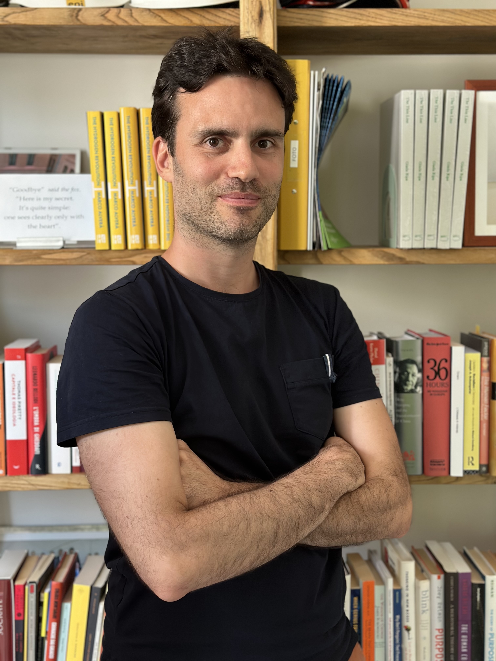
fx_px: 917
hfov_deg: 30.3
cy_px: 330
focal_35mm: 48
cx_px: 248
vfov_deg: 39.7
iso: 250
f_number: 1.78
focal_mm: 6.86
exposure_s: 1/60
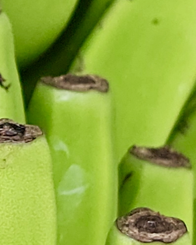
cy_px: 195
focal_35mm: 181
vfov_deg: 10.6
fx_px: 1312
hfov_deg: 7.9
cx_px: -271
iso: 16
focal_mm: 6.3
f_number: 1.7
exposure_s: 1/120
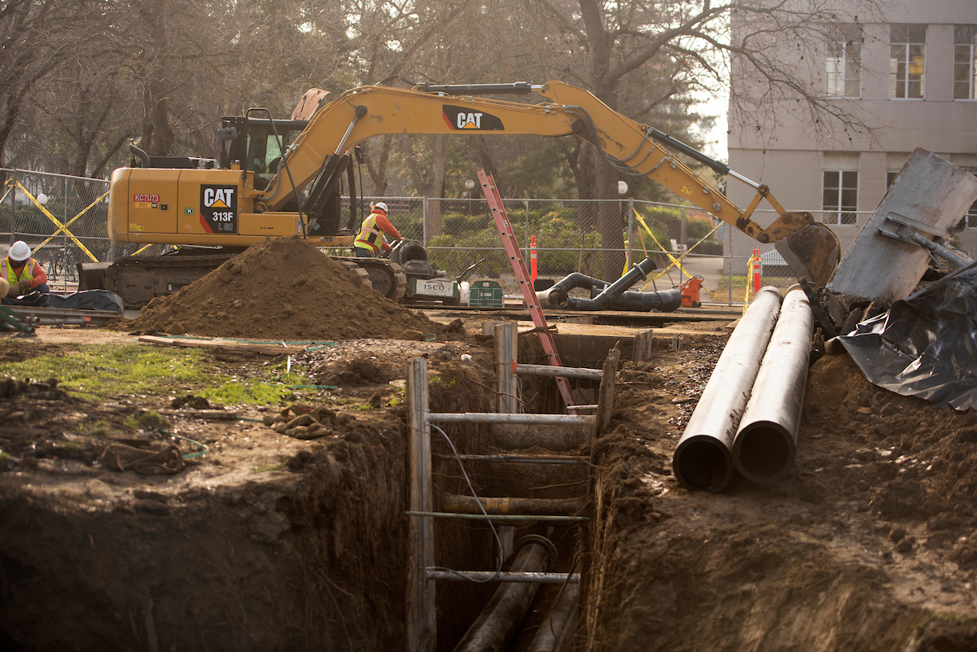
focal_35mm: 70
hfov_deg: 28.8
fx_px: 1900
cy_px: 326
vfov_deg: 19.5
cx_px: 488
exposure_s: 1/640
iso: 200
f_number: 2.8
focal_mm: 70
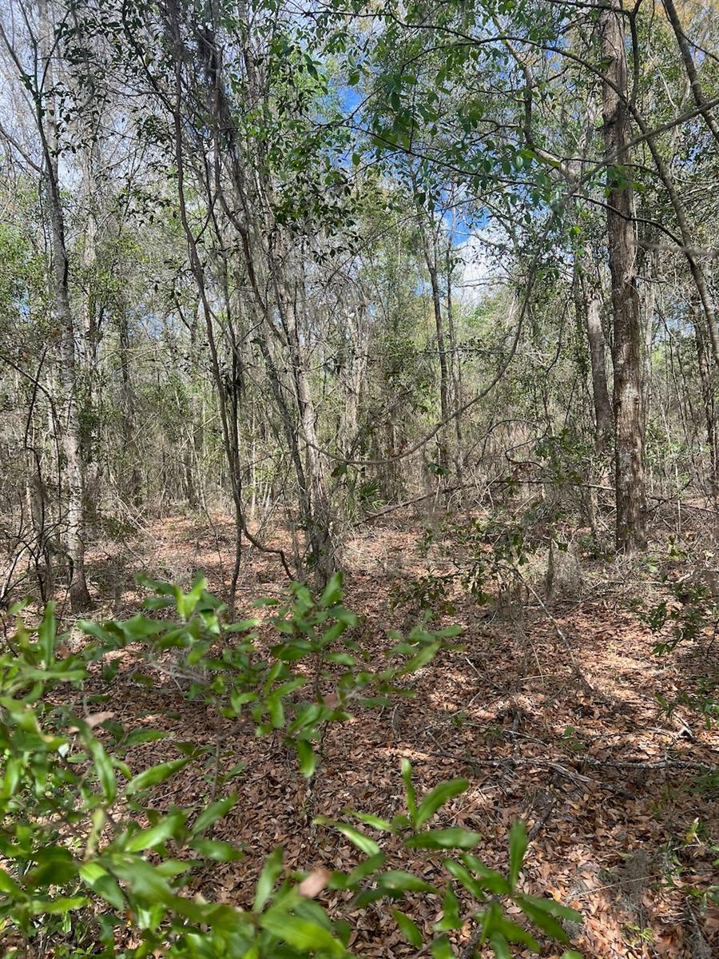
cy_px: 480
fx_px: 720
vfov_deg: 67.3
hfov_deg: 53.1
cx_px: 360
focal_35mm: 26
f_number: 1.5
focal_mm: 5.7
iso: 50
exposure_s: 1/917
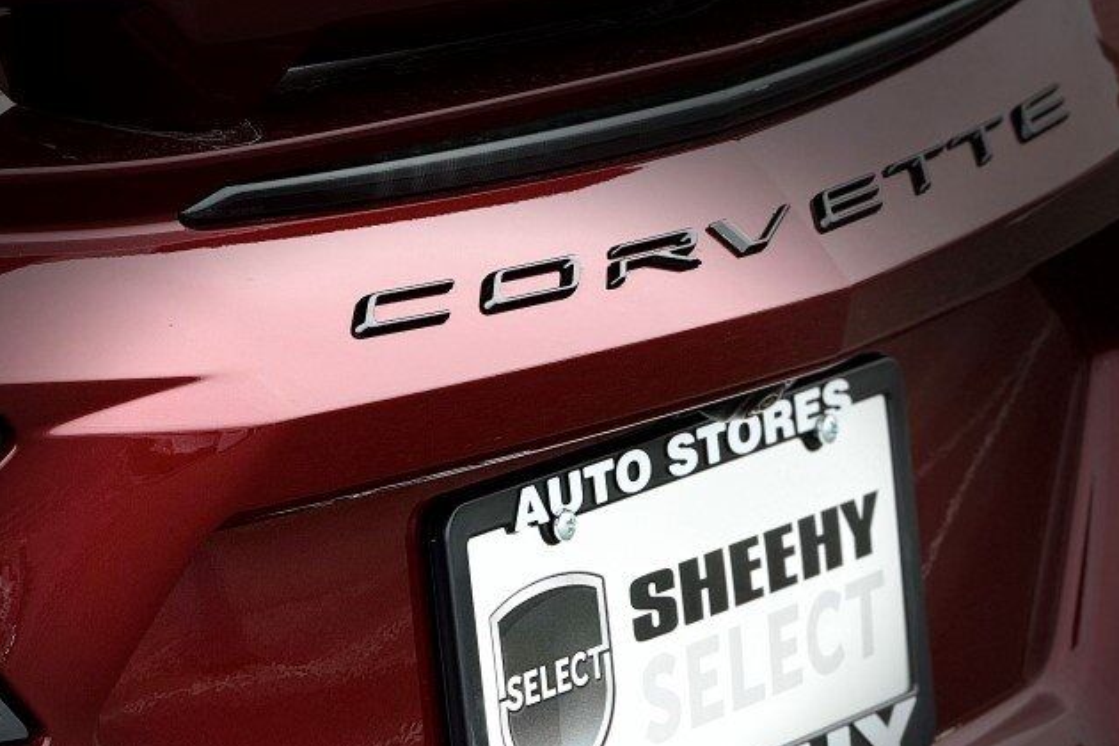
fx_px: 6309
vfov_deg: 6.8
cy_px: 529
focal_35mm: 203
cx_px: 480
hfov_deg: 10.1
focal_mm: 15.66
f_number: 2.8
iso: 50
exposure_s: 1/166
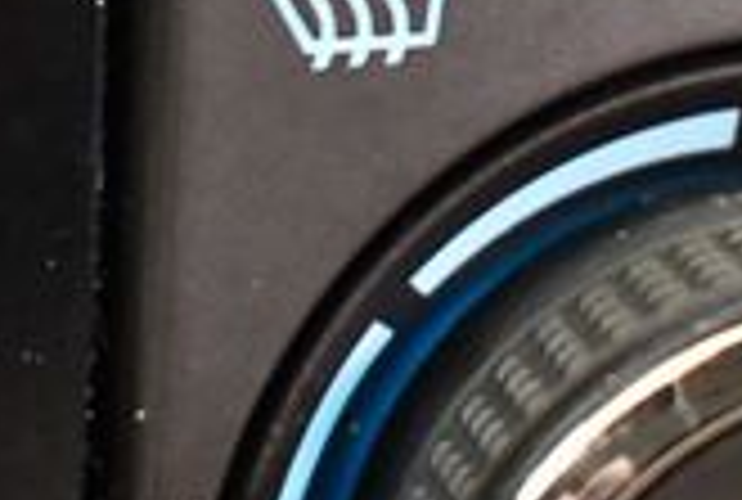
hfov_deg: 7.0
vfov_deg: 4.7
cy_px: -108
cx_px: 396
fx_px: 6076
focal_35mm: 294
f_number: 4.8
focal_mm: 38
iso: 5000
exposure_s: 1/60
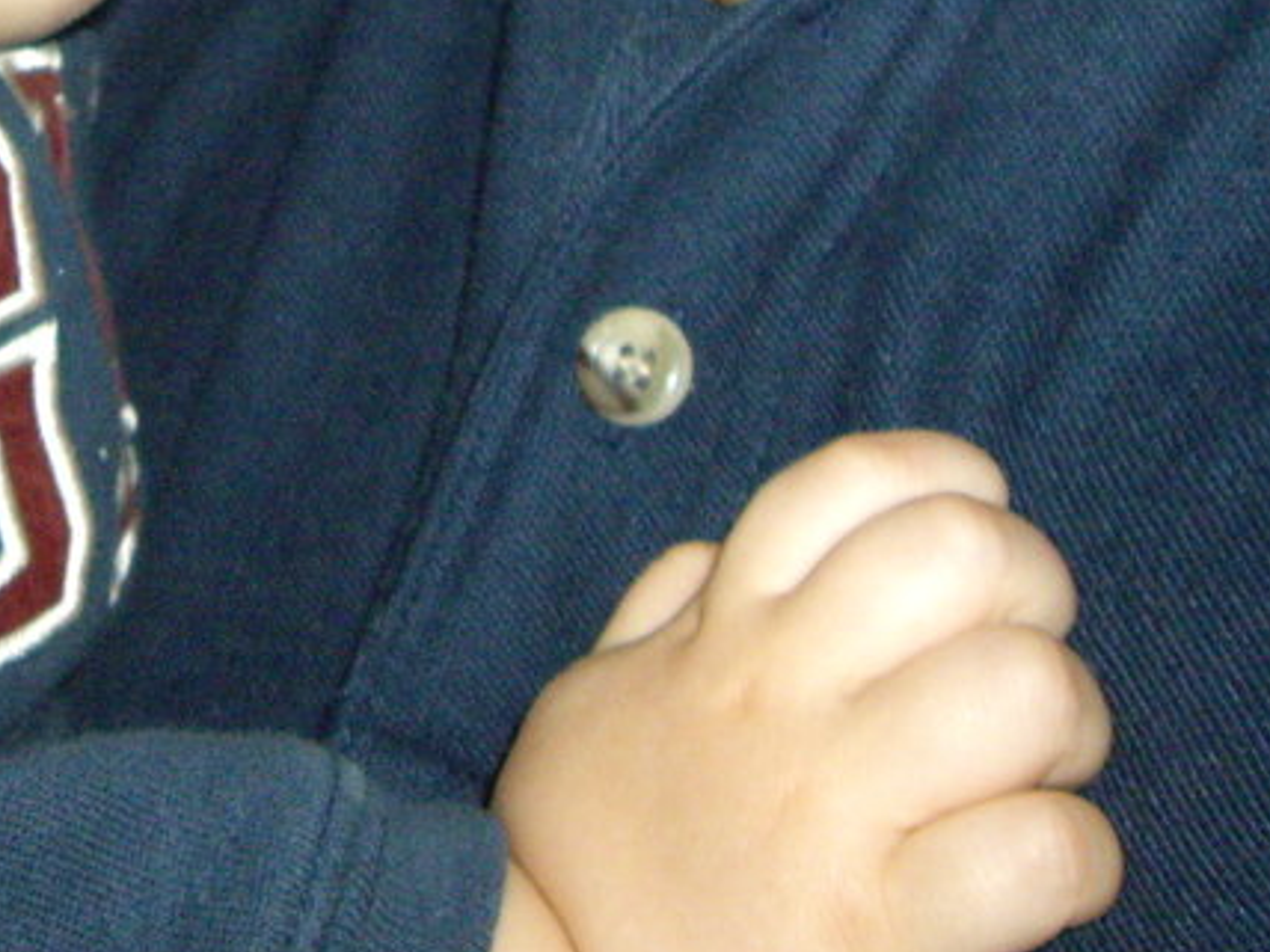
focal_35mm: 91
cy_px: -175
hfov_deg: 20.8
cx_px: -12
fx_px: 3339
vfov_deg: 15.7
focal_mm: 6.2
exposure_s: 1/40
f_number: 2.7
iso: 400
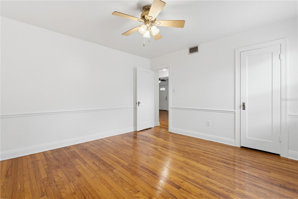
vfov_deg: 73.7
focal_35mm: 16
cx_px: 149
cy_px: 100
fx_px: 132
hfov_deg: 96.7
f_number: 6.3
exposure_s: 1/100
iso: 800
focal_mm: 16
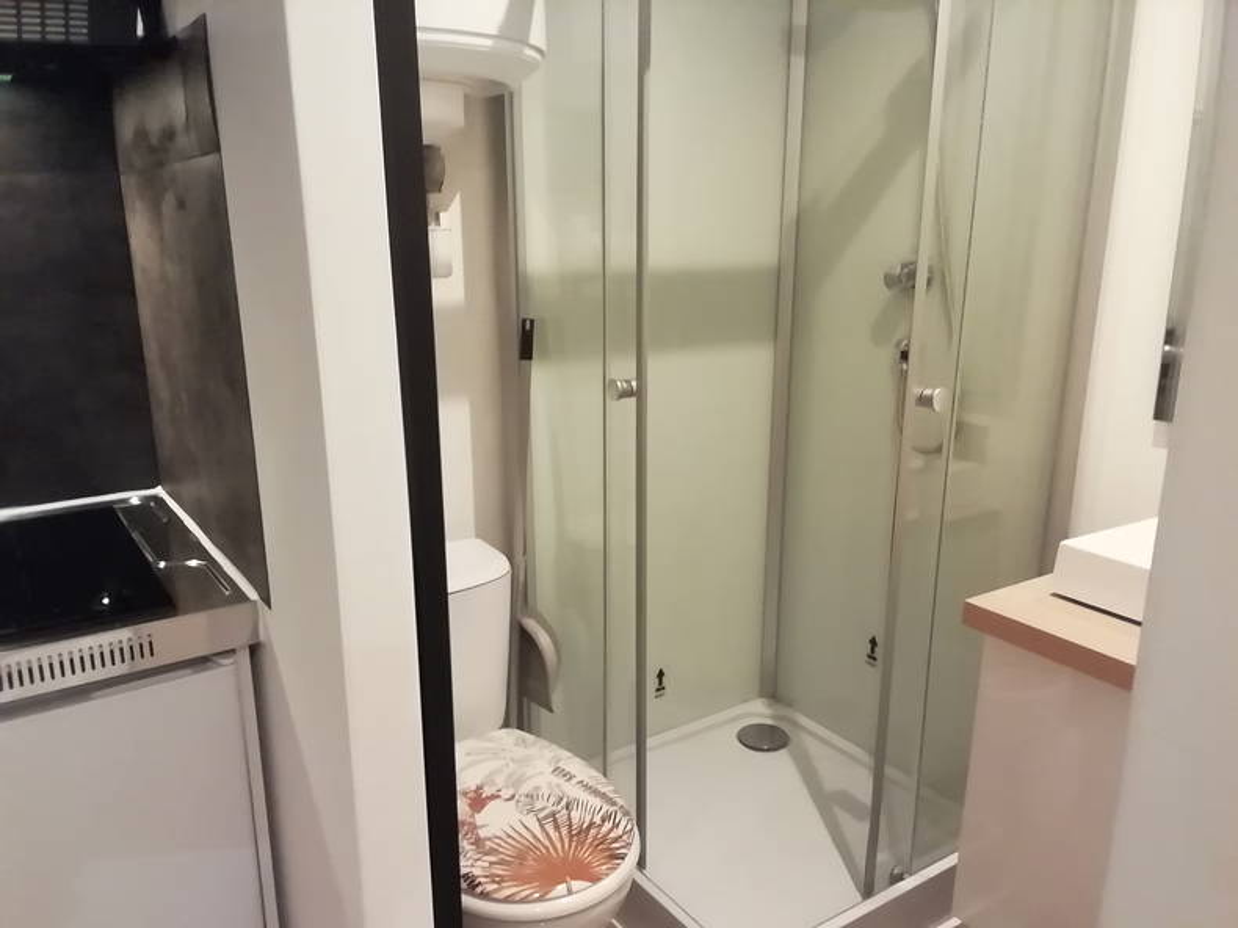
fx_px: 965
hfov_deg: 65.3
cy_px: 464
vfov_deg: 51.3
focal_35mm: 27
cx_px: 619
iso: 400
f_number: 2.4
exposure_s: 1/25
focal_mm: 2.25
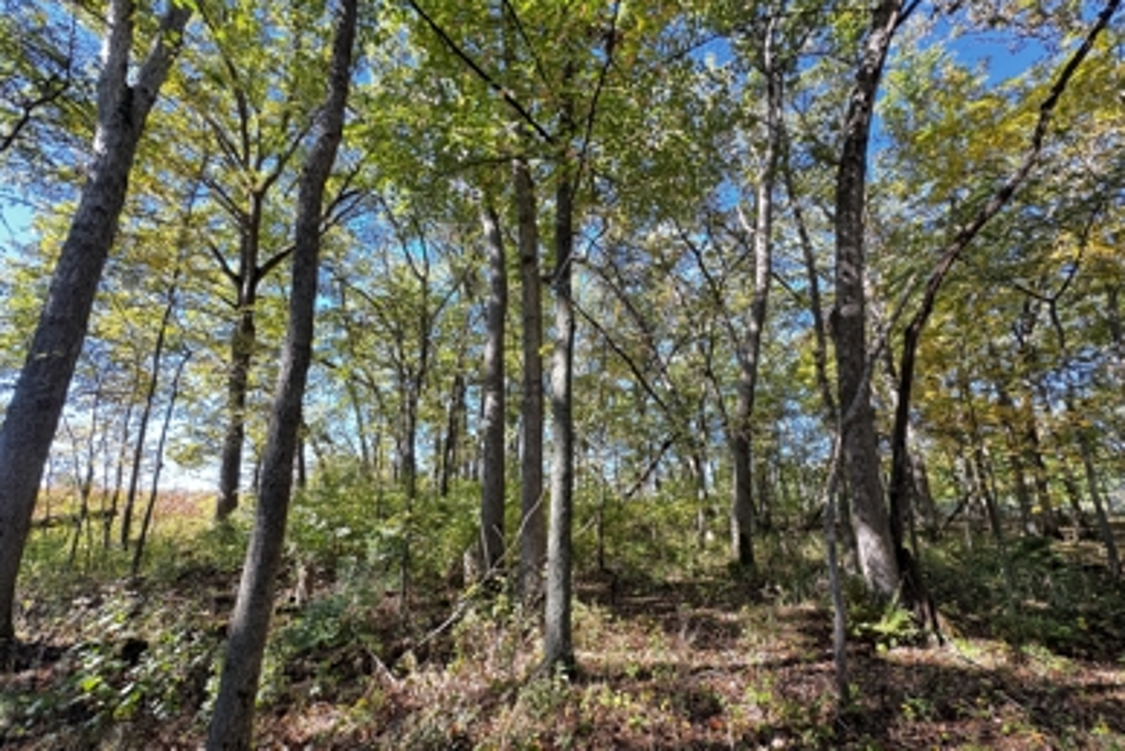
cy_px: 391
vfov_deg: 77.3
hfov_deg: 100.4
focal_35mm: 15
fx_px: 469
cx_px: 562
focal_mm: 2.22
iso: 125
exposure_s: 1/99
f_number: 2.2
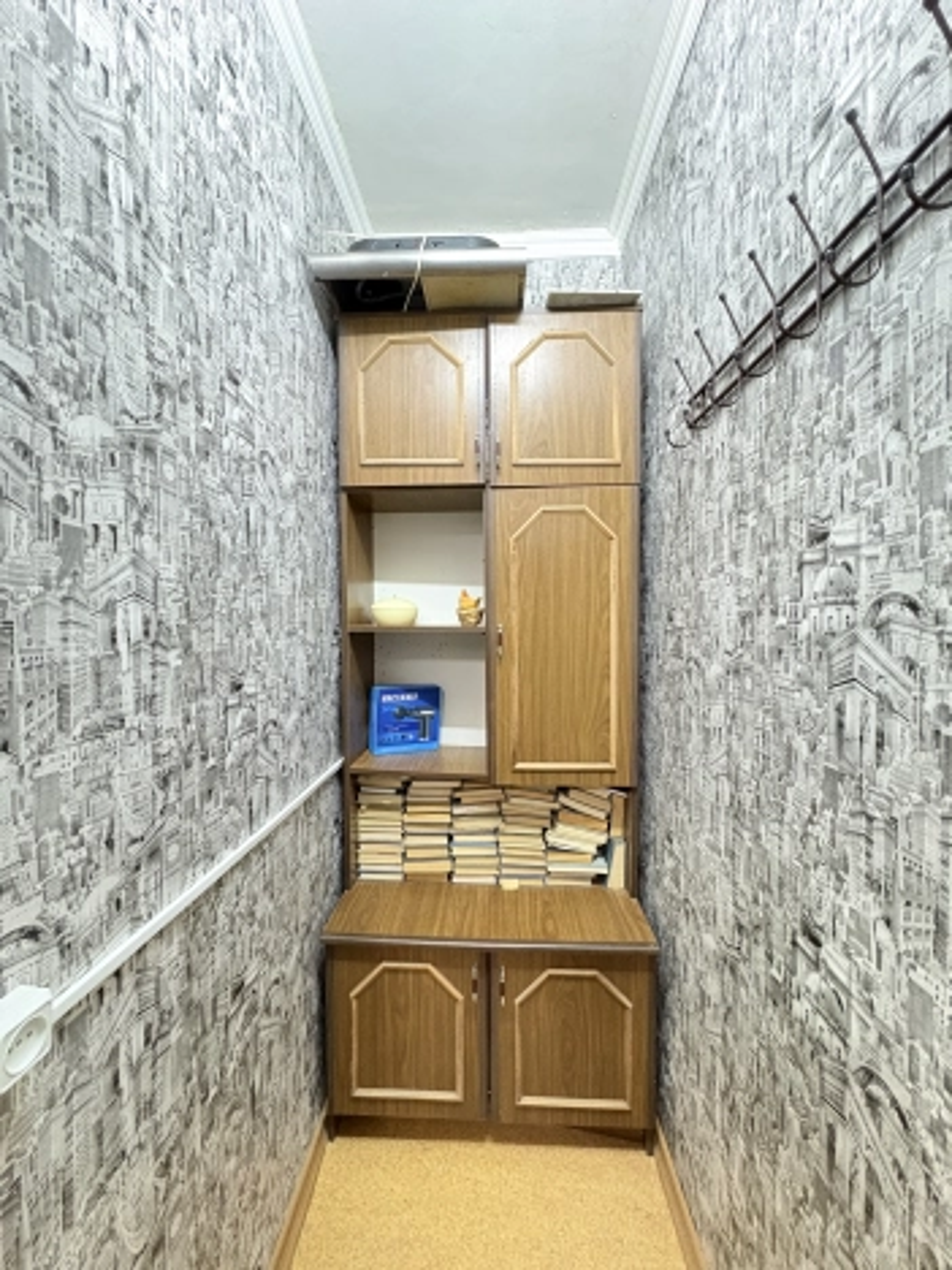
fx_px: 513
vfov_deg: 102.1
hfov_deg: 85.7
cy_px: 635
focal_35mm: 14
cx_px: 476
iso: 800
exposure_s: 1/33
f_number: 2.2
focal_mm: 2.22
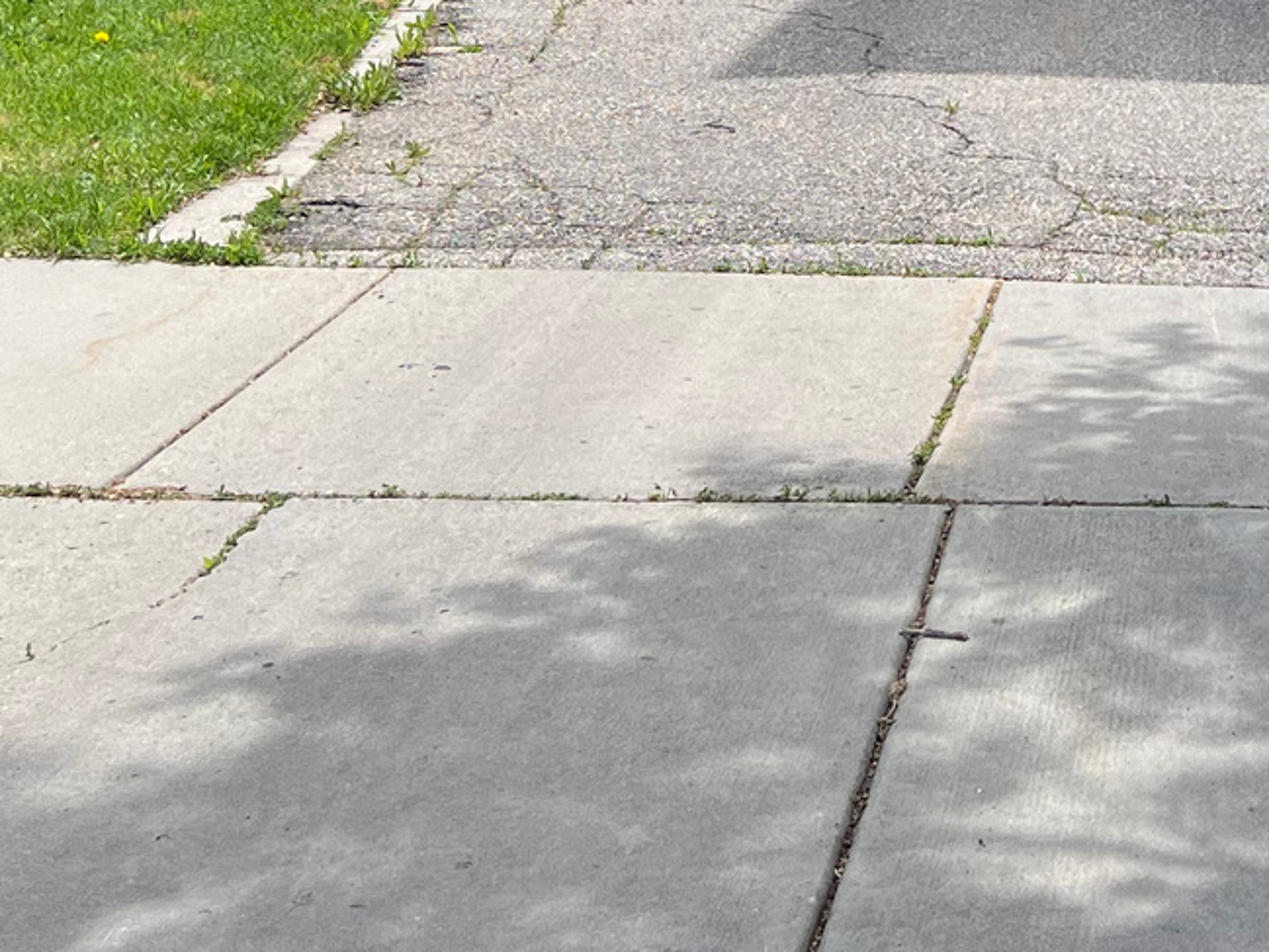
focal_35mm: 82
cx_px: 1285
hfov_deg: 22.8
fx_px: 3007
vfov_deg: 16.7
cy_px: -393
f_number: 1.5
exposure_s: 1/3165
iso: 50
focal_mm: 5.7
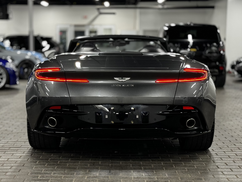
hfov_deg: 39.7
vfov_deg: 30.3
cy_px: 91
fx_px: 336
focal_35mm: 48
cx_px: 121
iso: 320
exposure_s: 1/40
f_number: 1.78
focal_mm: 6.86
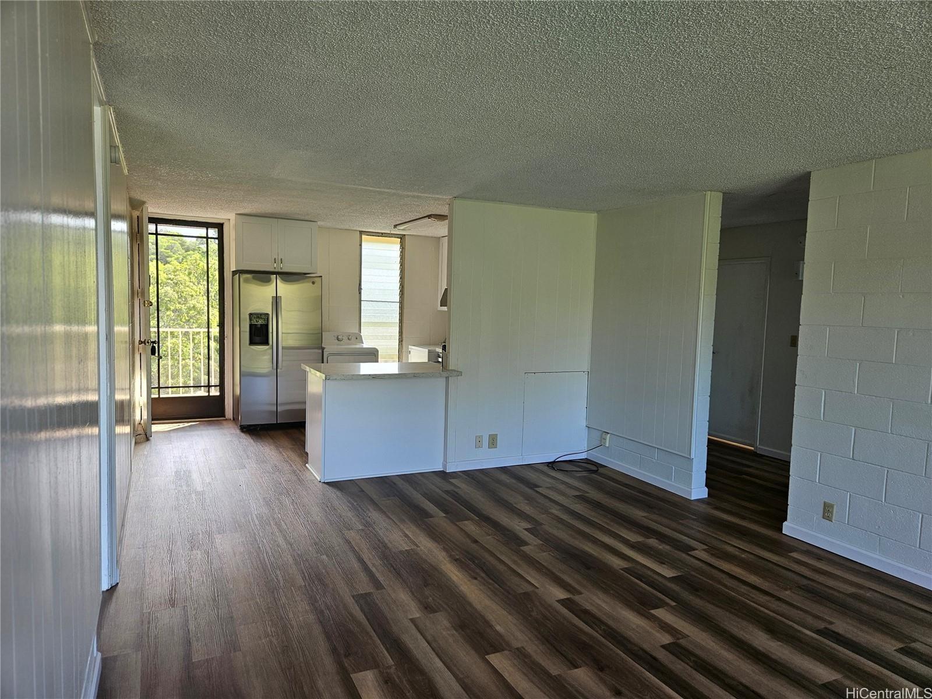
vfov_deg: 58.9
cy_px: 350
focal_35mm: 23
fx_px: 619
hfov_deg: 73.9
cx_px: 466
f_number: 1.8
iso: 64
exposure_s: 1/120
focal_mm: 5.4
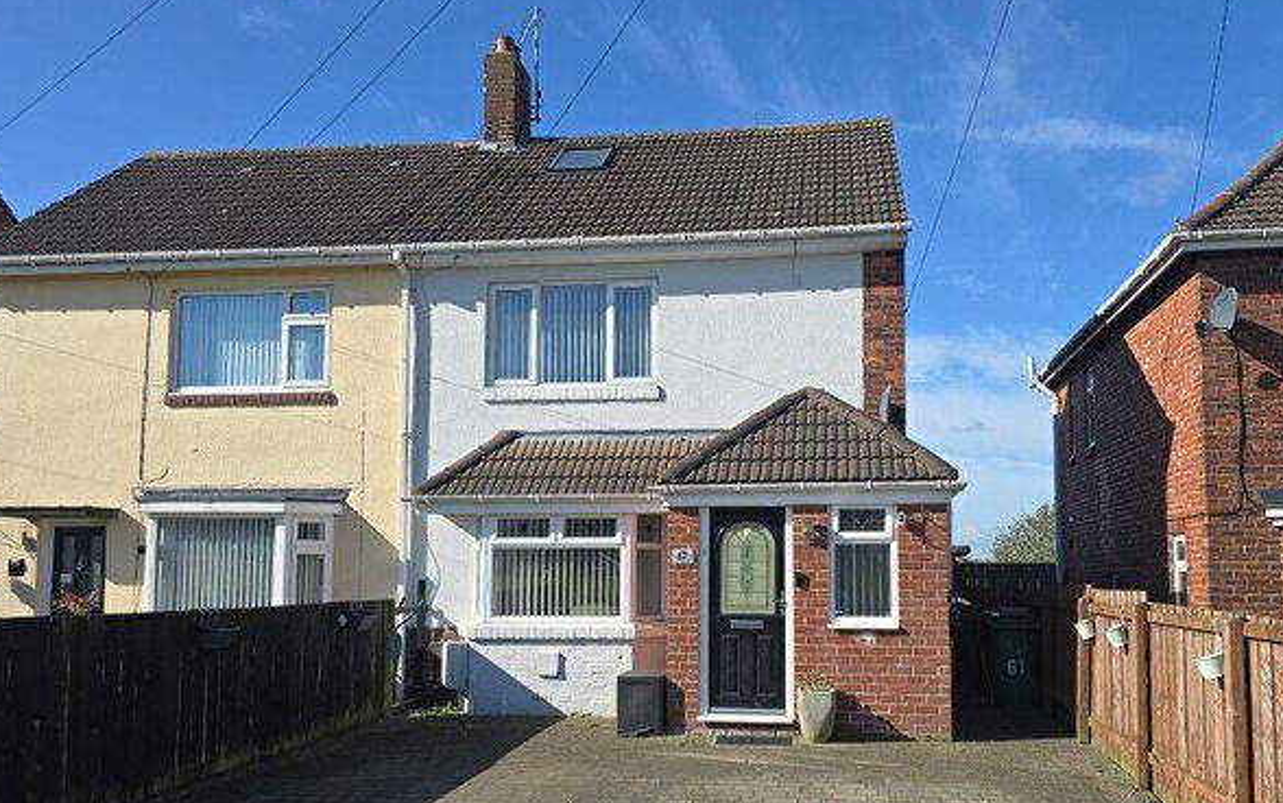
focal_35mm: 29
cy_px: 510
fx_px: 1014
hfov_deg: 64.5
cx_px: 696
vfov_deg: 42.8
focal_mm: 6.3
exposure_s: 1/748
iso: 12
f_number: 1.7
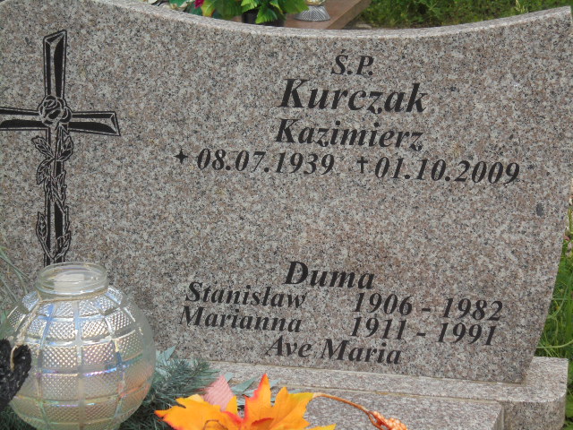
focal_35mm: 94
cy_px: 215
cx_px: 286
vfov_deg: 15.7
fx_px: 1556
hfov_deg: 20.9
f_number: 4.7
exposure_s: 1/320
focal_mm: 16.9
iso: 100
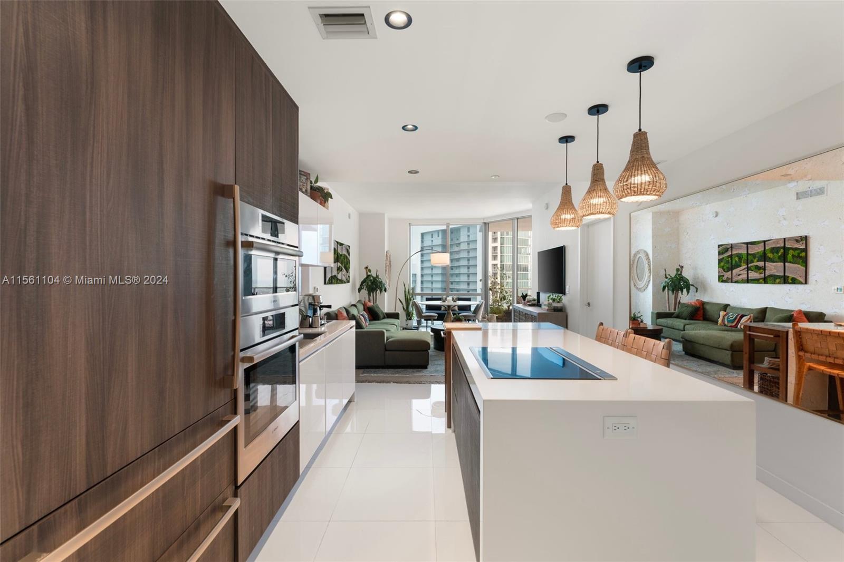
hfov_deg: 97.1
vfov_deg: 74.1
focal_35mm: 16
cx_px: 422
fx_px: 373
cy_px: 281
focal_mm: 15.9
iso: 200
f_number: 8
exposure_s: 1/4
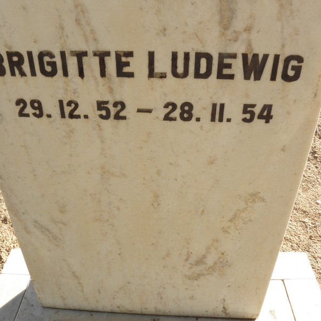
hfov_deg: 52.5
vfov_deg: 52.0
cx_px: 162
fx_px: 325
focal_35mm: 31
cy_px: 121
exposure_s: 1/125
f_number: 5.6
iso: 64
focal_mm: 4.6
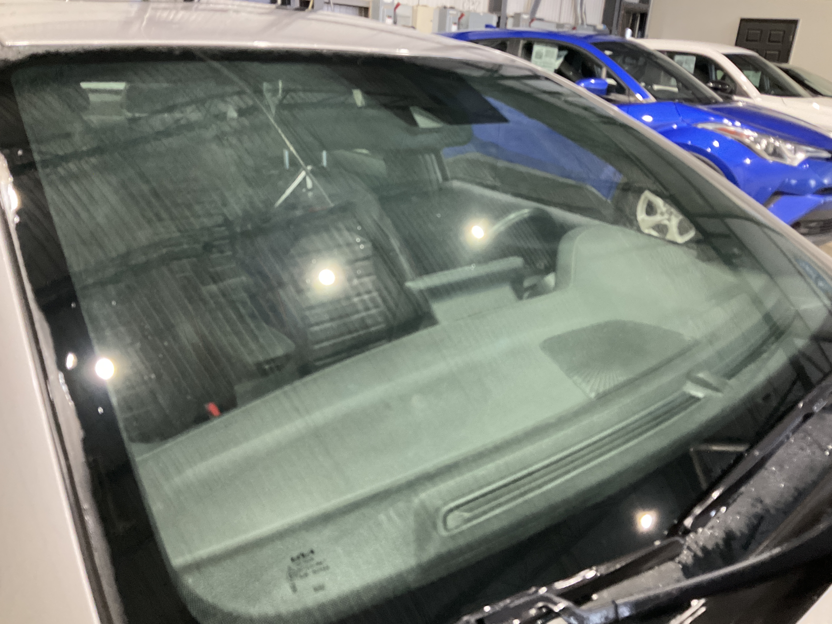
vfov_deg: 48.2
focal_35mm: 29
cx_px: 416
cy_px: 312
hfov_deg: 61.7
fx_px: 697
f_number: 1.8
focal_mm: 3
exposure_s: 1/60
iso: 250
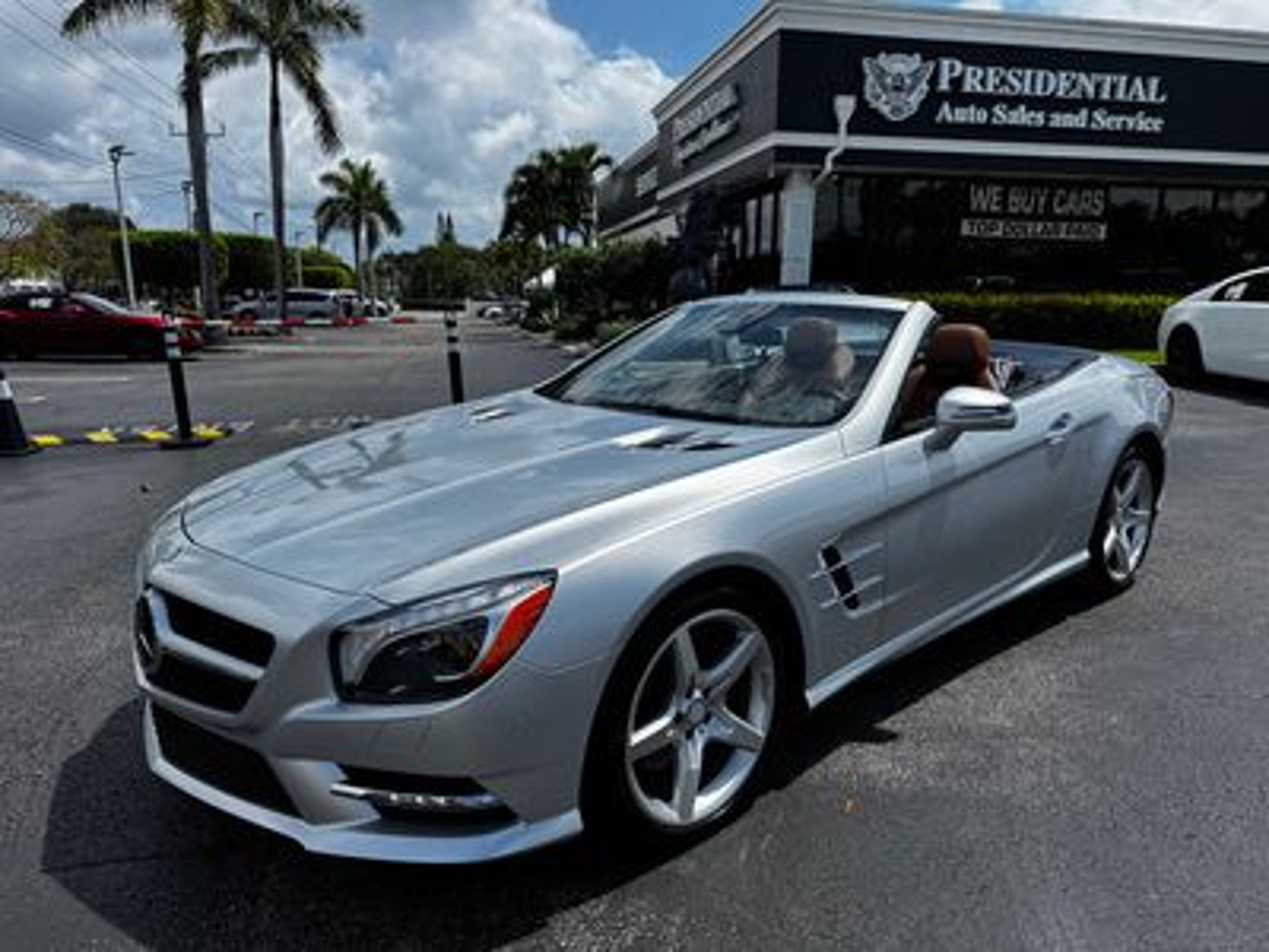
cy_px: 476
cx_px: 634
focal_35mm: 24
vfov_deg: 56.8
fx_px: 880
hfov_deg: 71.6
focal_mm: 6.76
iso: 80
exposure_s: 1/3247
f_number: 1.78
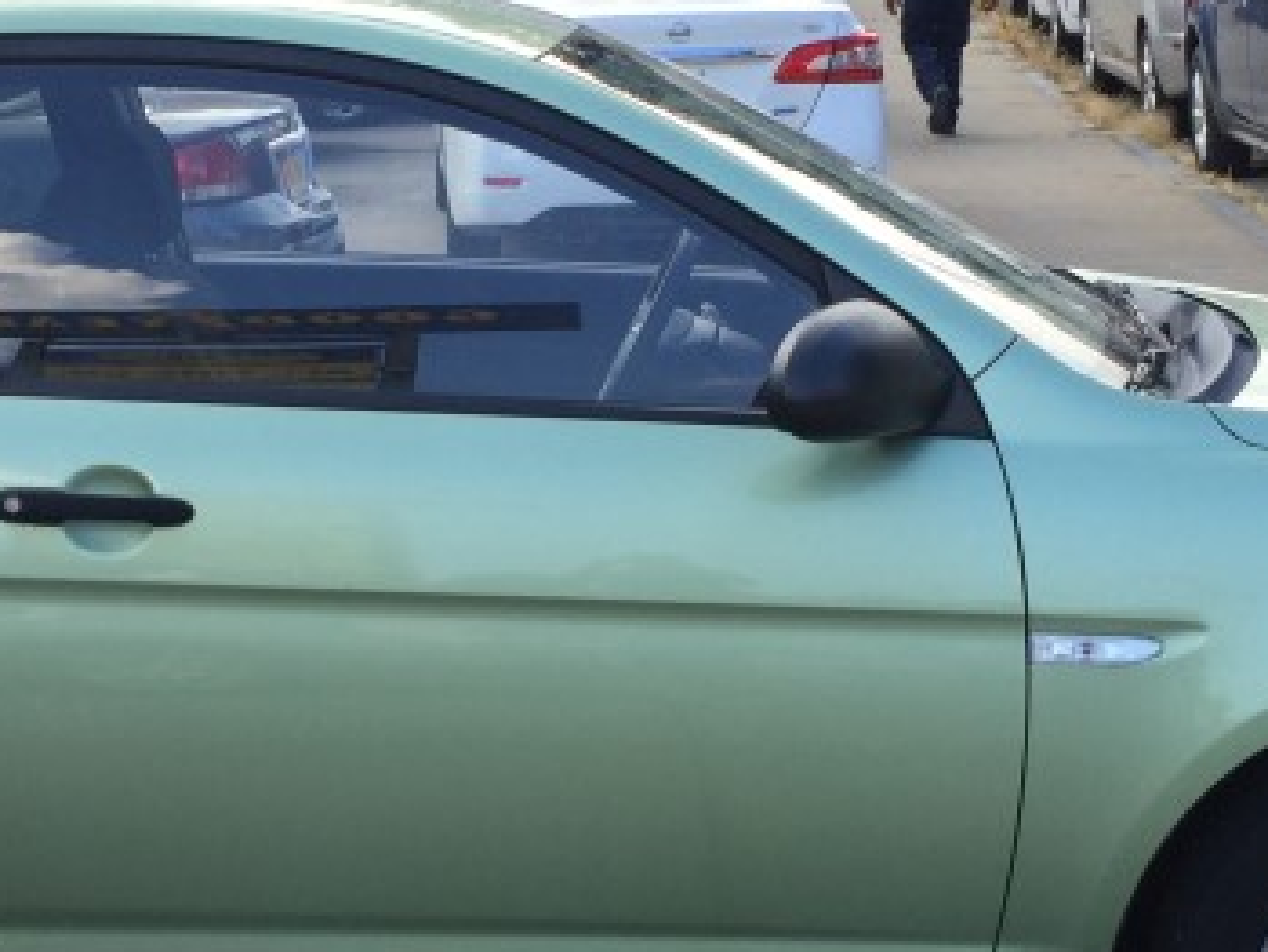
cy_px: 563
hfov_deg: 22.9
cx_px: 385
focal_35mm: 85
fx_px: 3115
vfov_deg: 17.4
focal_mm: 4.15
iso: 32
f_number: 2.2
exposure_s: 1/403
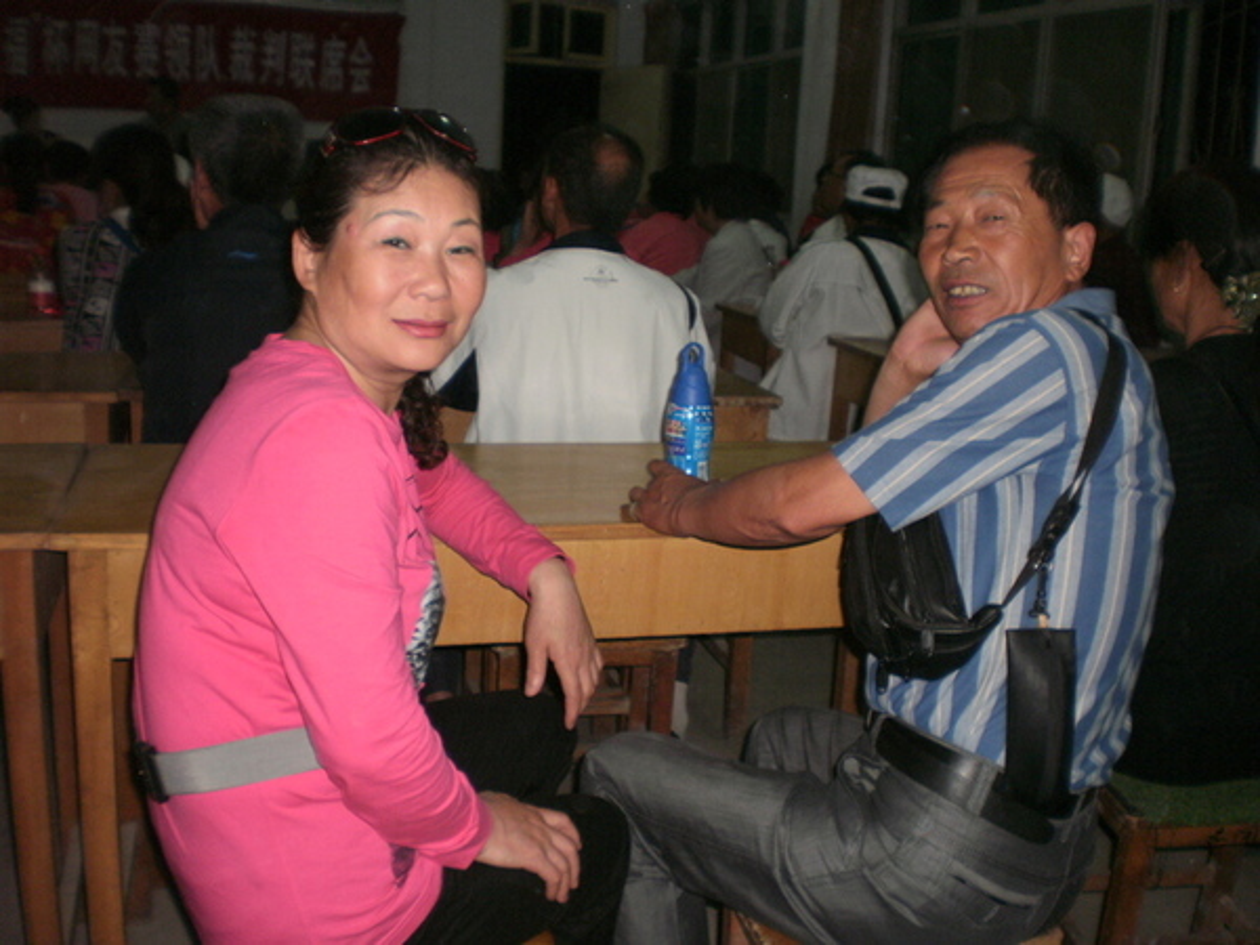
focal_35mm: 36
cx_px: 630
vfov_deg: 39.7
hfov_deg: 51.4
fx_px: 1310
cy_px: 472
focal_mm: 6.3
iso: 125
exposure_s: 1/30
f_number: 3.1
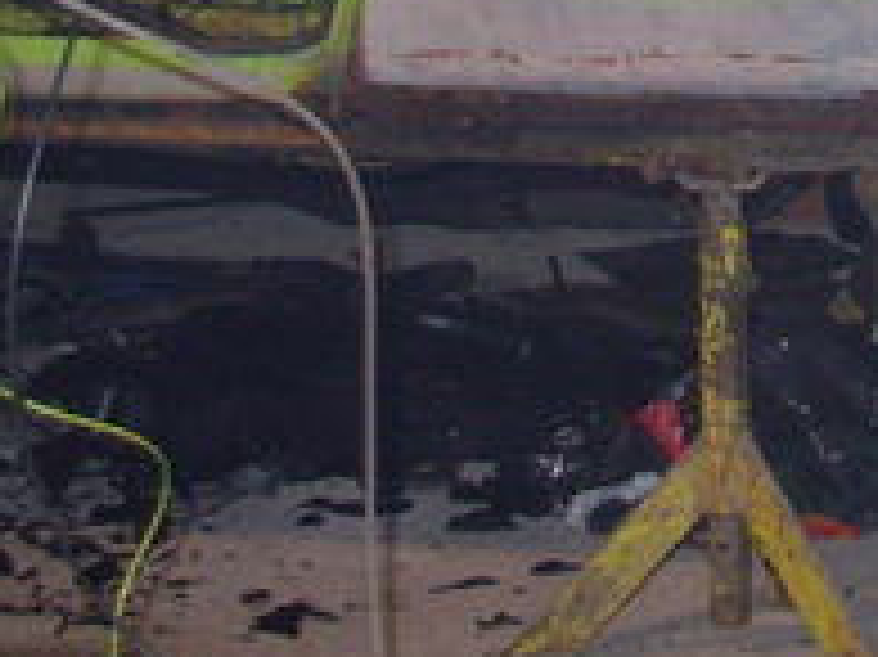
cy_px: -284
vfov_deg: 11.4
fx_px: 3169
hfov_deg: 14.6
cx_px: 1364
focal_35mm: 125
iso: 75
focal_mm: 6.3
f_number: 2.9
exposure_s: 1/47.9
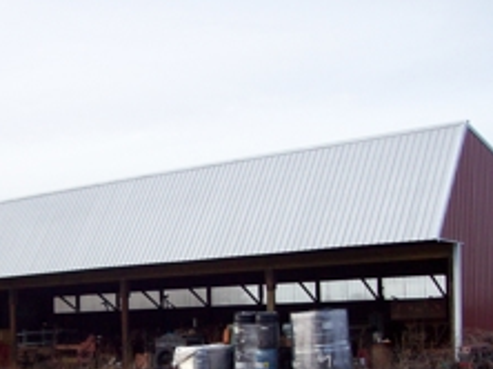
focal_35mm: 65
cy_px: 256
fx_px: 925
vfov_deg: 22.4
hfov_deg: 29.6
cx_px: 149
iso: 80
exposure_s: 1/728
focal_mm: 6
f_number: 2.7
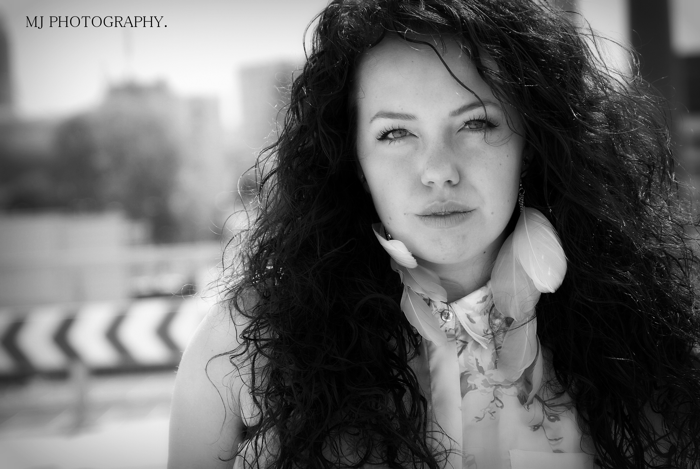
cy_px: 234
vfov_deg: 7.7
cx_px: 350
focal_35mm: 180
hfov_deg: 11.4
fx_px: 3504
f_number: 5.6
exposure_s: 1/200
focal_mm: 120
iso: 100
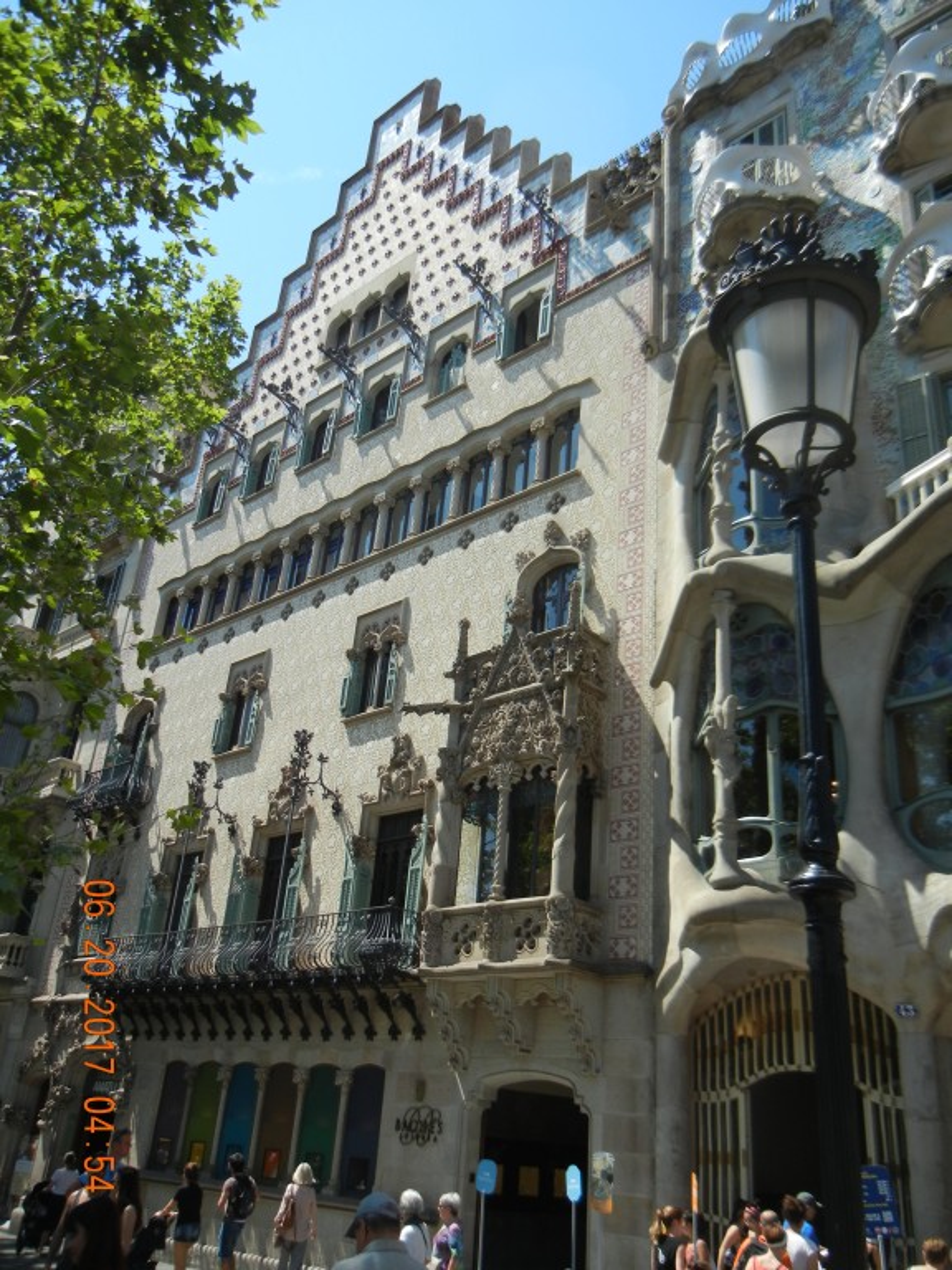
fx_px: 1100
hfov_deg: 46.8
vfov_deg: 60.0
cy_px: 635
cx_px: 476
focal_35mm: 30
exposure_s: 1/254
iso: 160
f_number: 7
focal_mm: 5.4
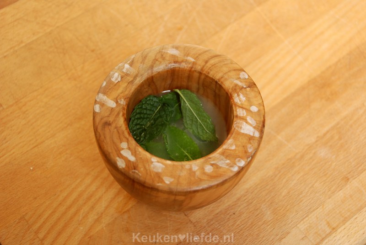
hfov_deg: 33.4
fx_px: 611
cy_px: 122
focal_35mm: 60
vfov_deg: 22.7
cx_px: 183
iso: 200
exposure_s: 1/40
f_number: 4.5
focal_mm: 40
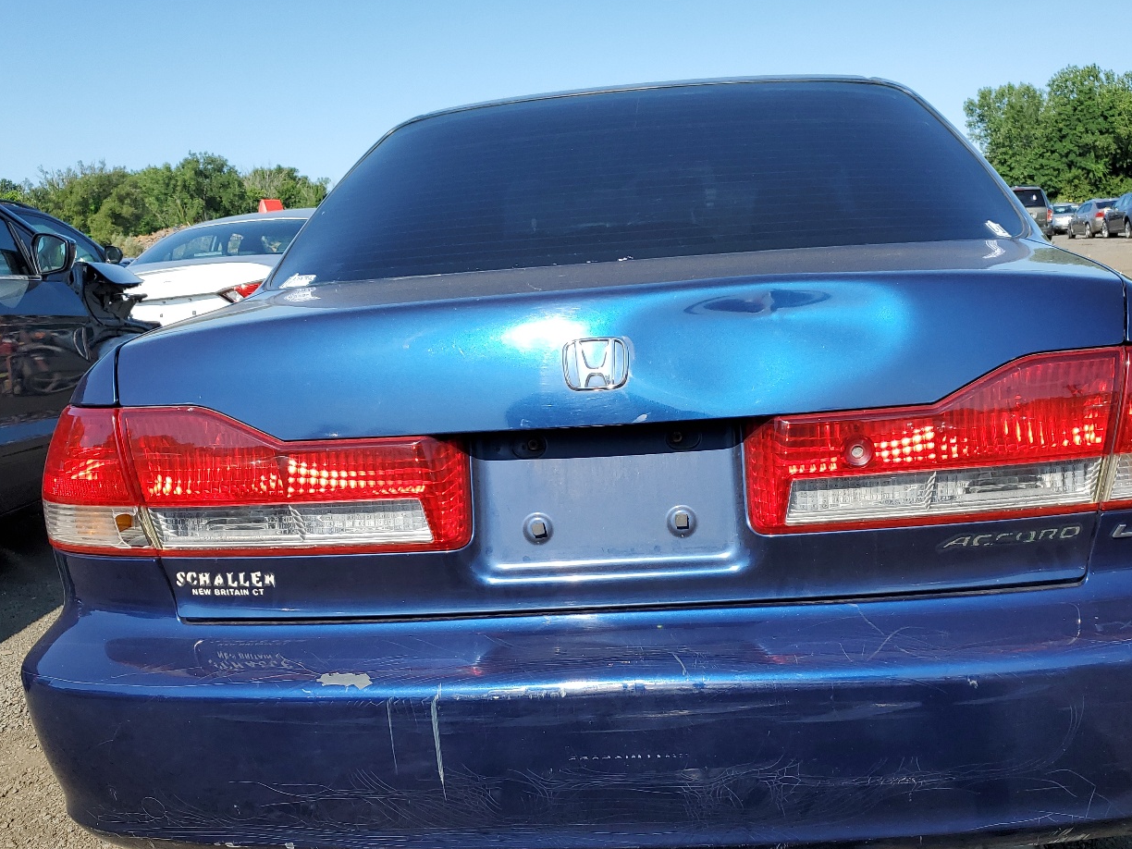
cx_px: 648
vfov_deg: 41.7
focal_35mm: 34
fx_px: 1112
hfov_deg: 53.8
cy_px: 486
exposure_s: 1/2500
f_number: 1.5
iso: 50
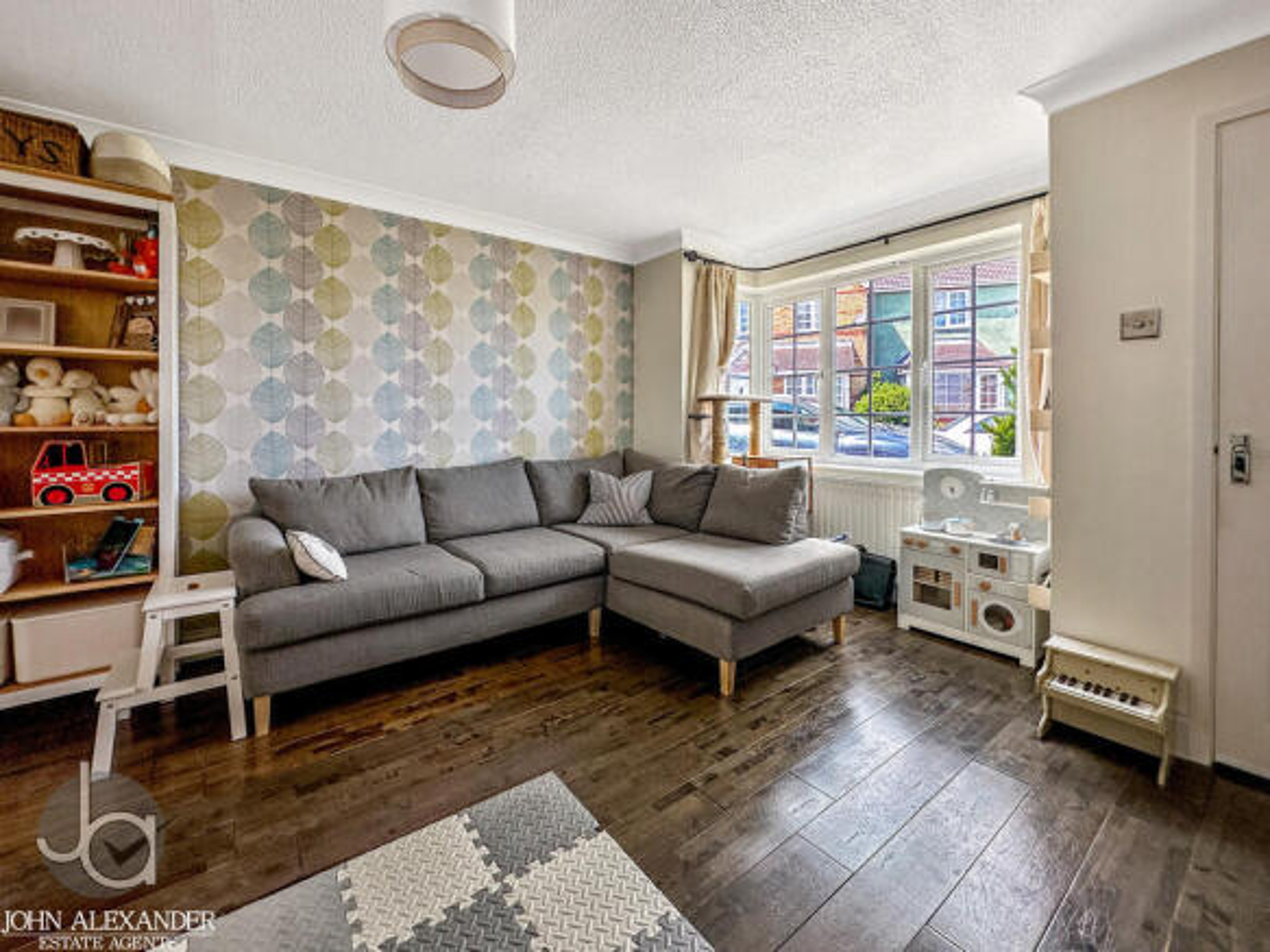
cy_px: 476
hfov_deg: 102.1
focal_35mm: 14
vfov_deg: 85.7
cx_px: 635
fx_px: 514
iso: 40
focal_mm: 2.22
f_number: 2.2
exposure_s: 1/170
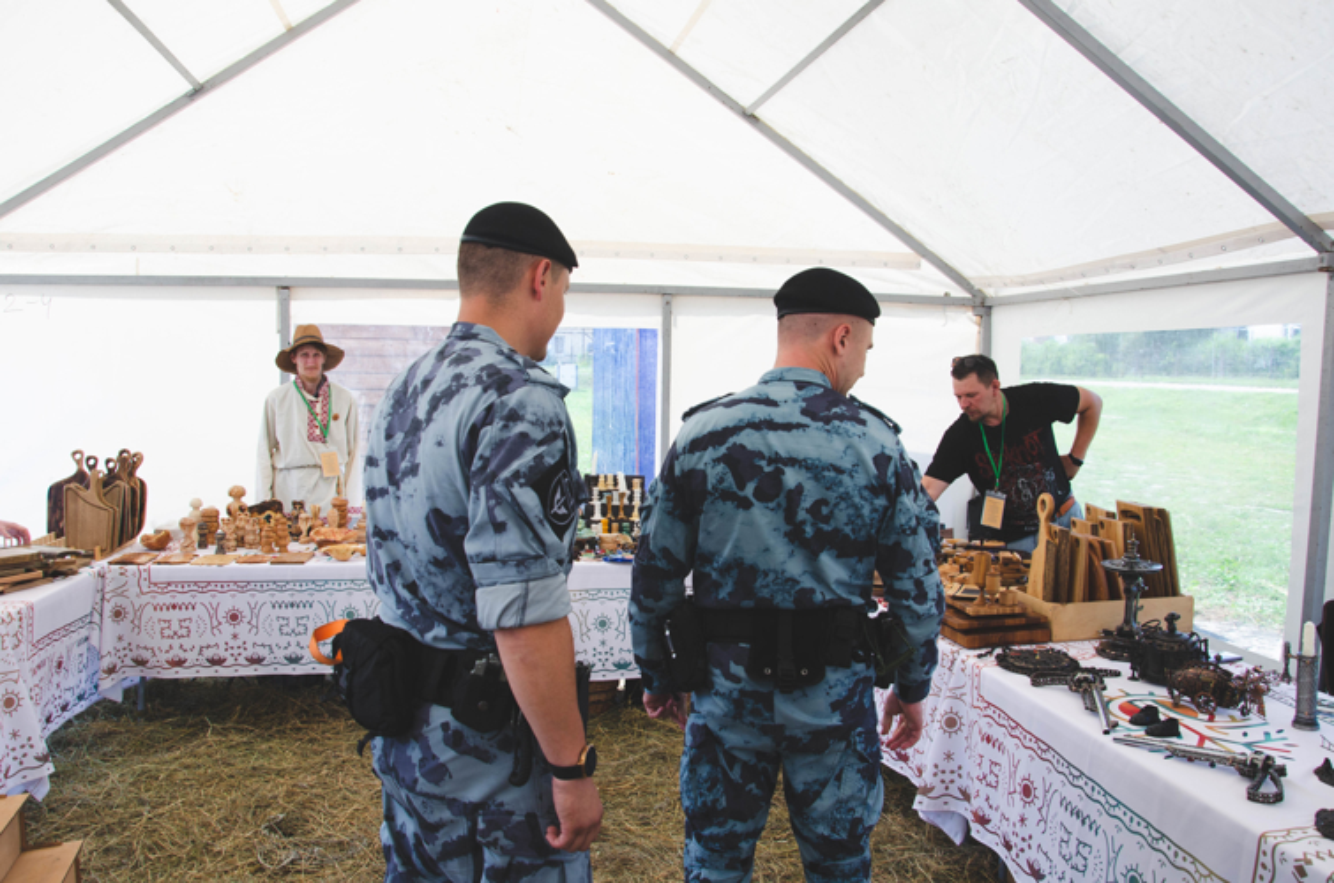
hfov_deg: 67.5
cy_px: 442
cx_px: 667
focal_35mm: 27
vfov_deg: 47.7
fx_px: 998
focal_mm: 18
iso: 200
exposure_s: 1/200
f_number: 7.1
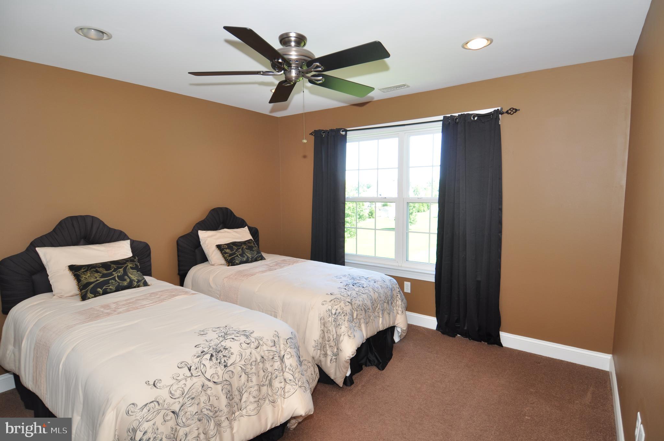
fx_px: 332
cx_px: 332
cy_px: 220
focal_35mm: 18
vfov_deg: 67.2
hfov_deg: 90.1
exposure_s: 1/60
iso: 250
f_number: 4
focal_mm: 12
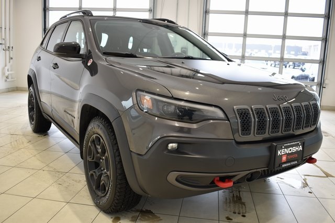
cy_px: 112
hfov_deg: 57.2
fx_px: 307
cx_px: 168
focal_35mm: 33
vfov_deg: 40.0
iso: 125
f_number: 3.8
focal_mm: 22
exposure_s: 1/30
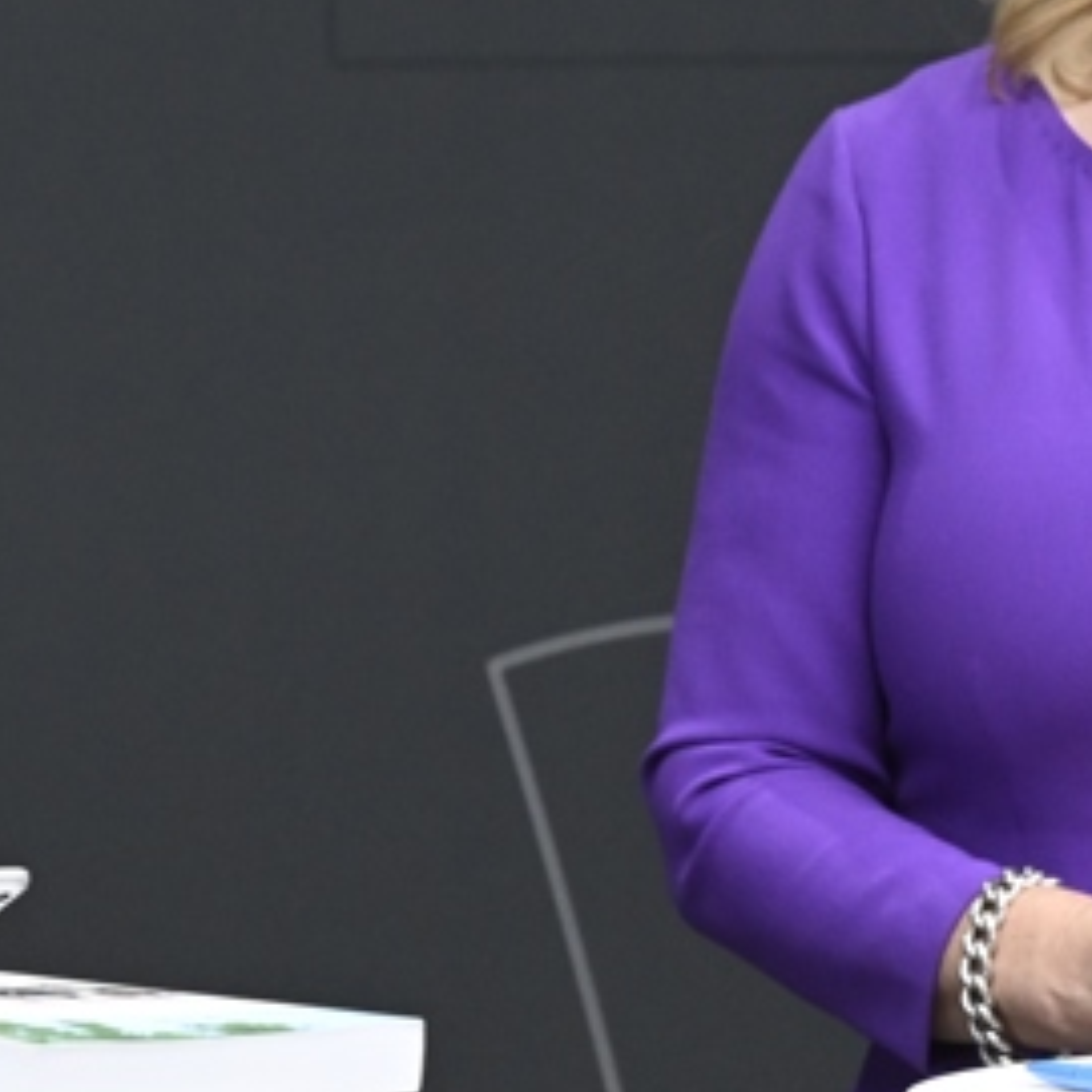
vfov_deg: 3.6
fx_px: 17488
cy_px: 608
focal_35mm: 490
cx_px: 20
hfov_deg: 3.6
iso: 2000
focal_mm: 115
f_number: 4.5
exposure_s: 1/250
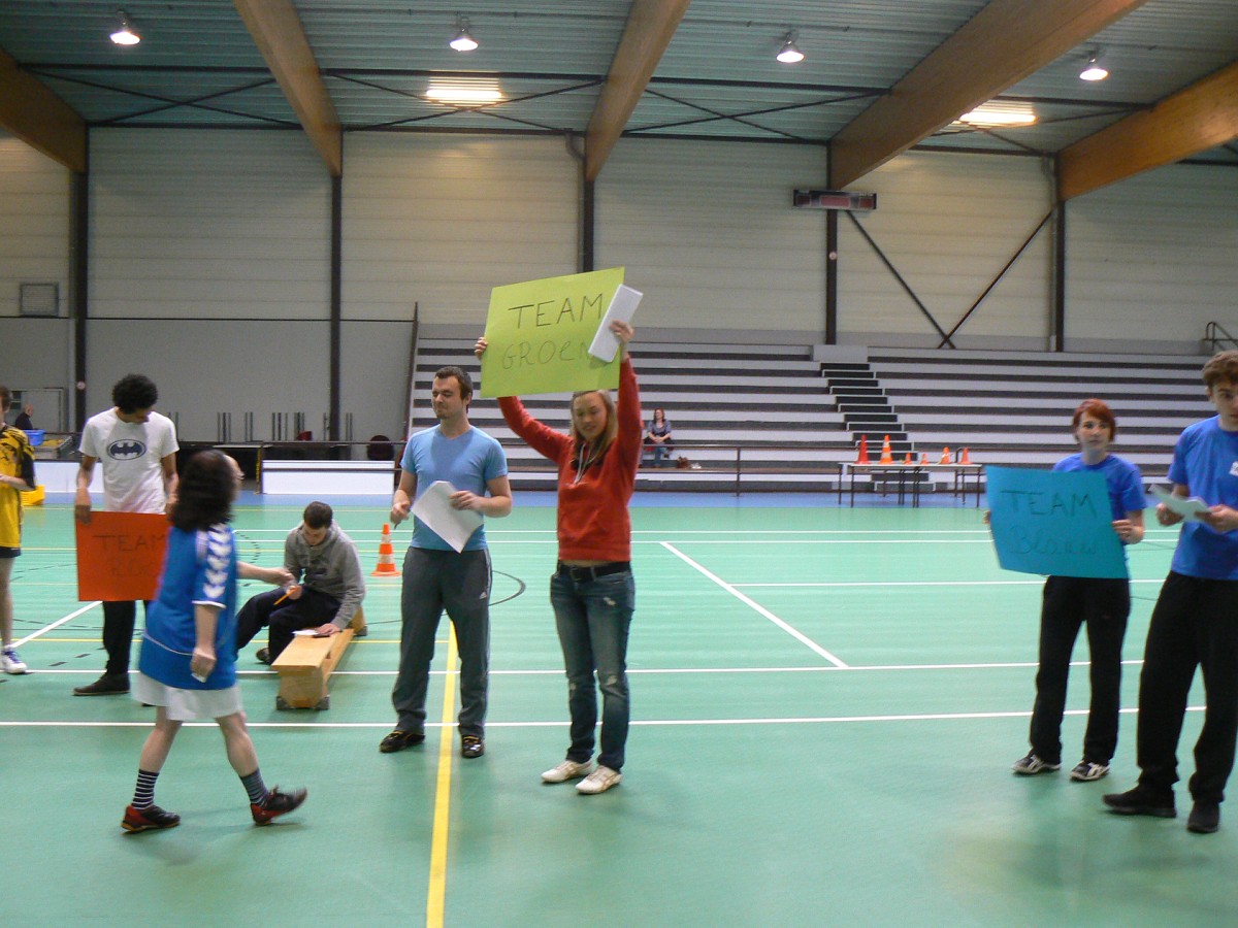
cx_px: 619
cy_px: 464
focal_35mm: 36
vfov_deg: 39.7
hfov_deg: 51.4
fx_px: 1287
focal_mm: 6
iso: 200
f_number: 2.8
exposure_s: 1/25
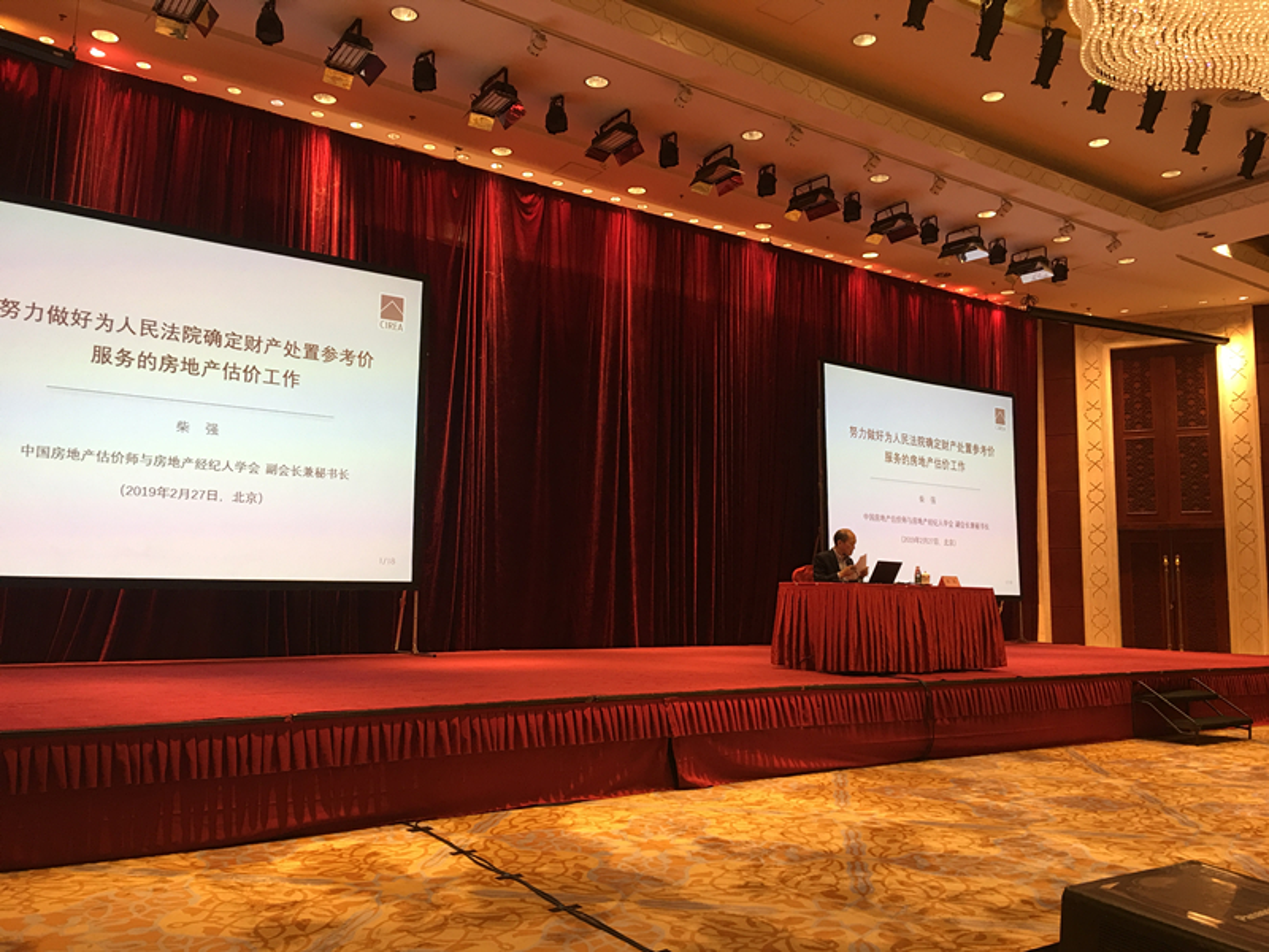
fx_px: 1063
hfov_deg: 61.7
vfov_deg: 48.2
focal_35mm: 29
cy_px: 476
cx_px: 634
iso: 32
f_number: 2.2
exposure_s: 1/17
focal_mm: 4.15
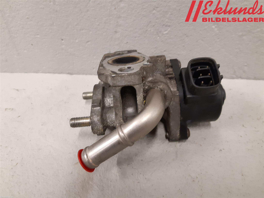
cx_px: 132
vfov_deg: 53.1
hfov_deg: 67.3
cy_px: 99
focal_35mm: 26
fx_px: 198
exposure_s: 1/50
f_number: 1.7
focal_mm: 3.93
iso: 250
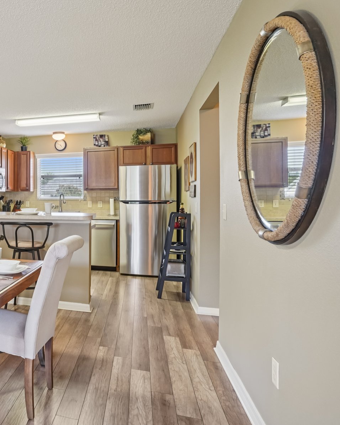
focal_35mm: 29
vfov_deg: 60.4
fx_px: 365
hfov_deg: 41.7
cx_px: -17
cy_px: 200
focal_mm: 18
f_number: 8
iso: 400
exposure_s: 1/8
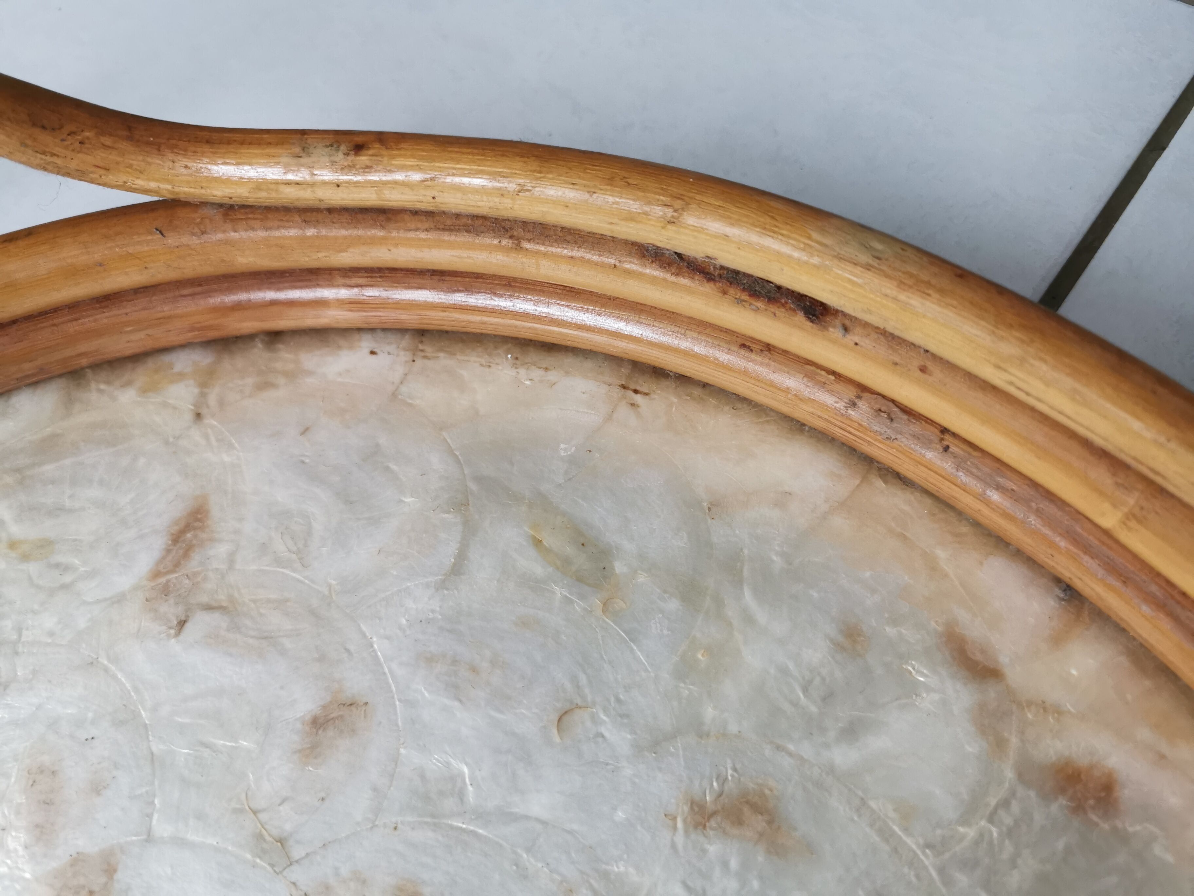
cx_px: 597
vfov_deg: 51.4
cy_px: 448
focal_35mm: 27
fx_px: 931
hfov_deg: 65.3
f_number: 1.6
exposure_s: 1/50
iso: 200
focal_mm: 5.56
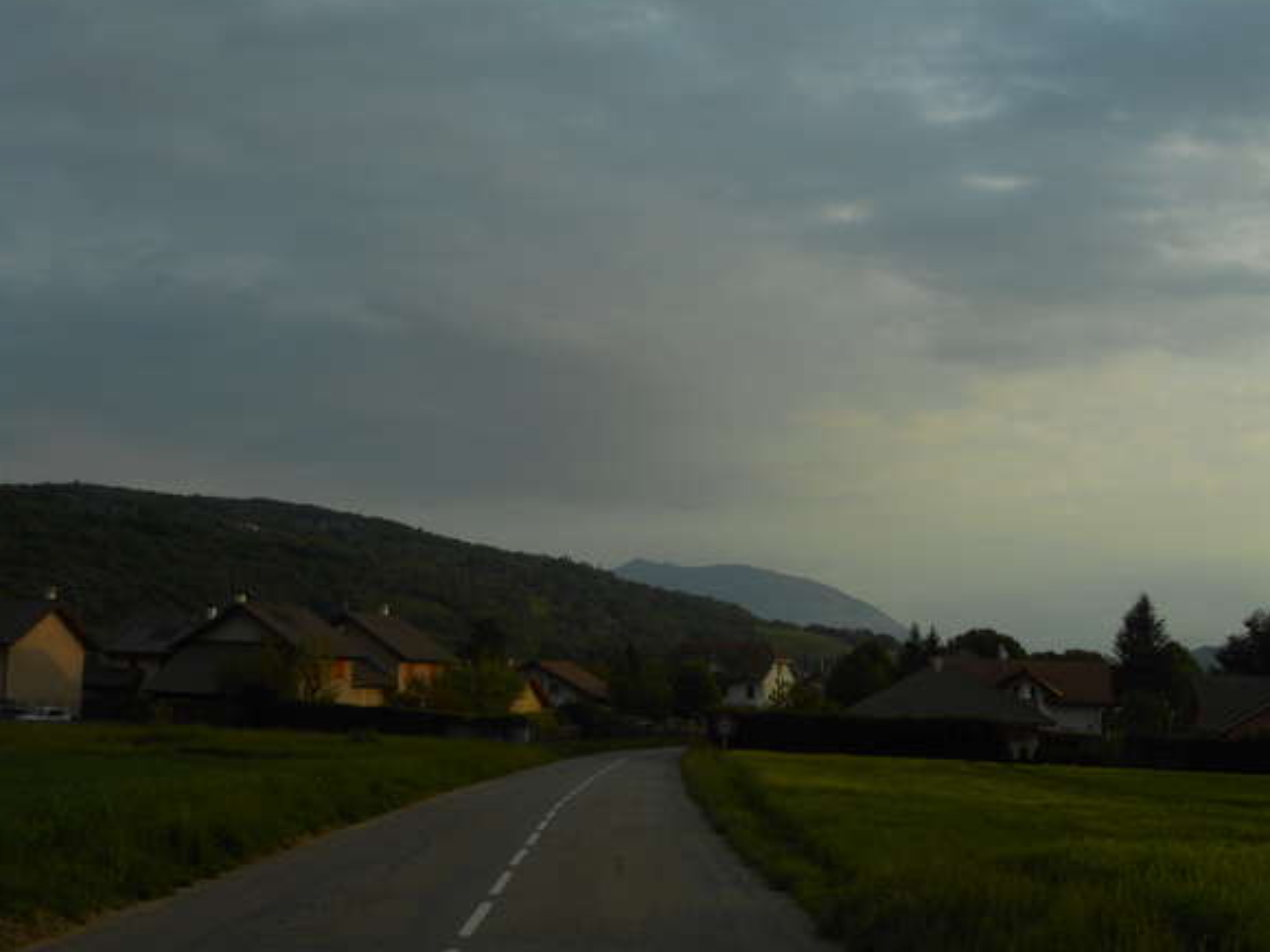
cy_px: 464
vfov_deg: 24.0
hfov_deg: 31.7
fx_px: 2238
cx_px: 637
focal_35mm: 61
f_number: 5.1
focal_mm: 10.5
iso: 80
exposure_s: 1/320
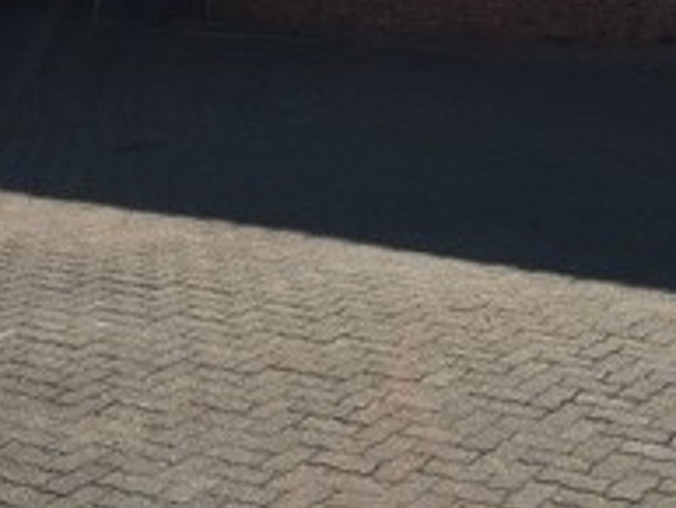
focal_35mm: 75
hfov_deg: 25.8
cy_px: -121
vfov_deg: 18.5
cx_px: 469
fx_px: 1466
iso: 25
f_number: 2.2
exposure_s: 1/2564
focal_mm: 4.15
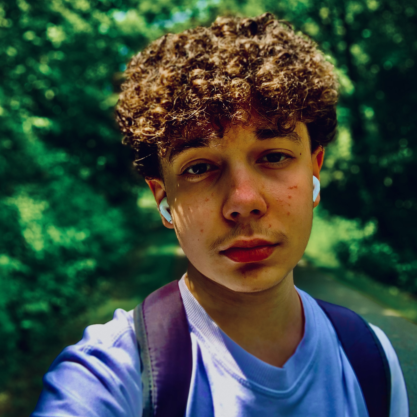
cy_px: 176
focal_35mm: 38
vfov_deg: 43.7
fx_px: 518
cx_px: 208
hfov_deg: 43.9
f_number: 2.2
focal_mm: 2.87
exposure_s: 1/167
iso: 16
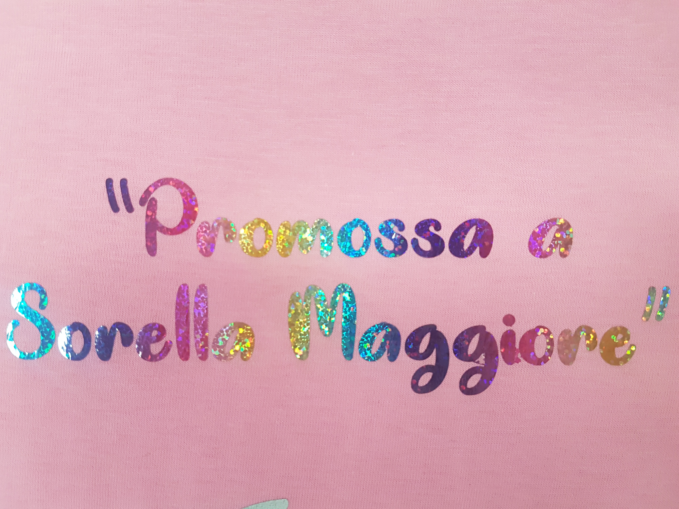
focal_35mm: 26
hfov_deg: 67.3
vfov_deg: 53.1
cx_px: 340
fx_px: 510
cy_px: 254
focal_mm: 4.2
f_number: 1.7
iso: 160
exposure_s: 1/50
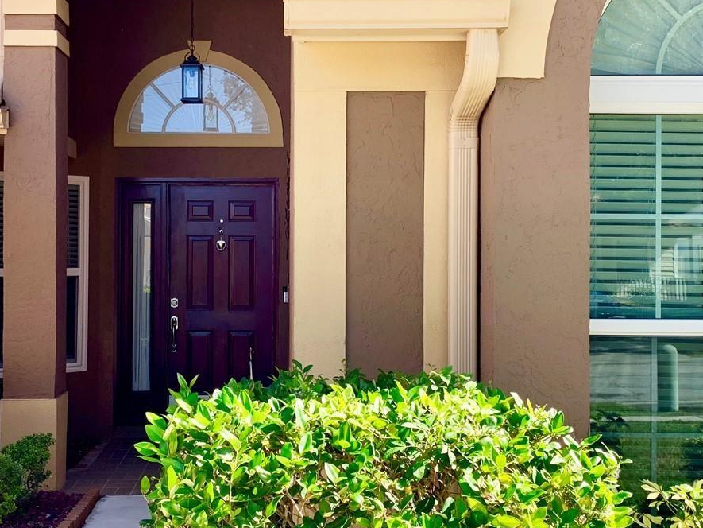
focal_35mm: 47
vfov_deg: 30.9
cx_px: 279
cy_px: 266
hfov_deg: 40.2
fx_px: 955
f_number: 1.8
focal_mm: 4.25
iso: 25
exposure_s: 1/298
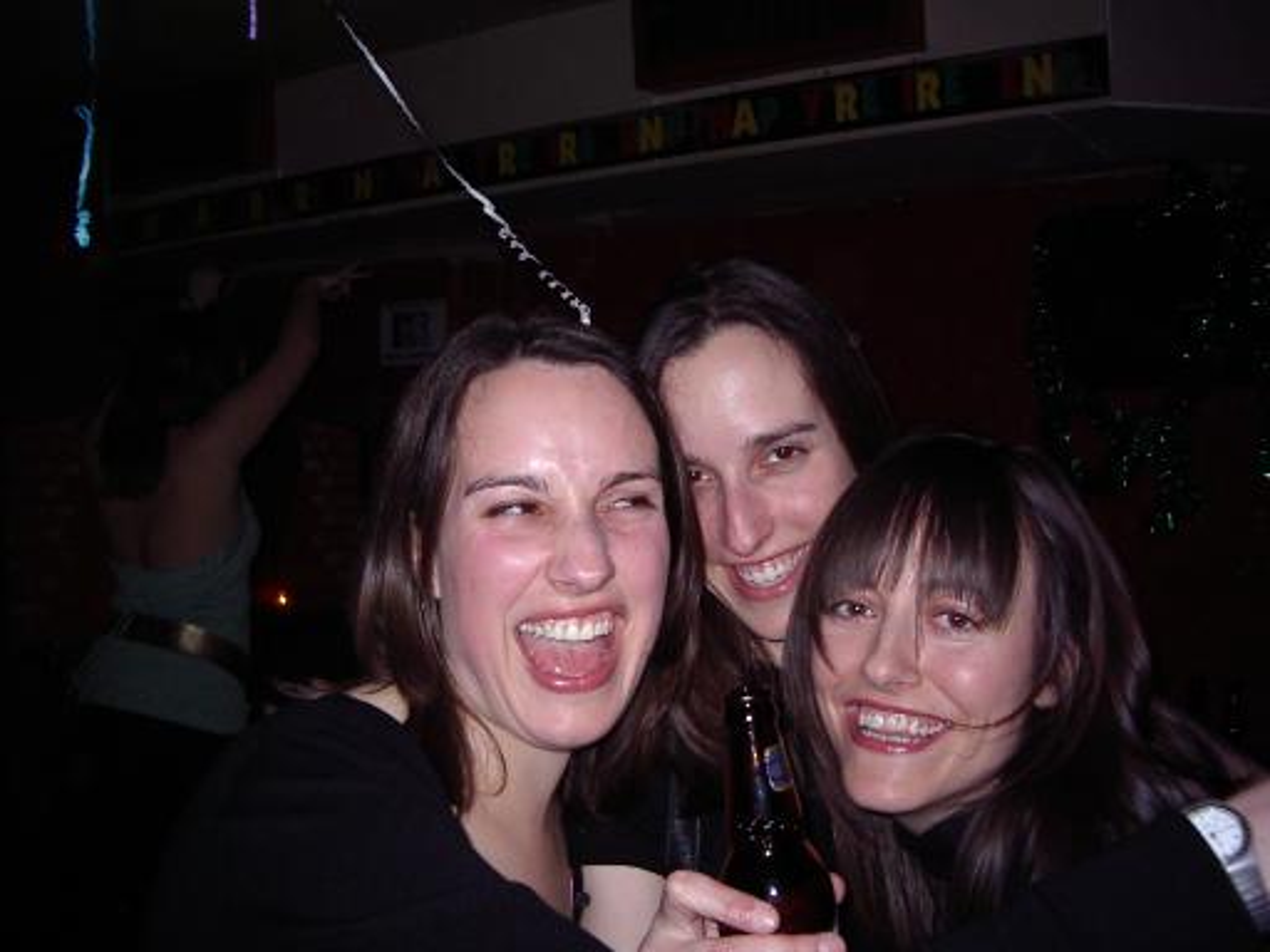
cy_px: 476
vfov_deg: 37.7
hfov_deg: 49.0
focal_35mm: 38
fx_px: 1394
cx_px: 635
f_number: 2.6
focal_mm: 5.8
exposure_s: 1/60
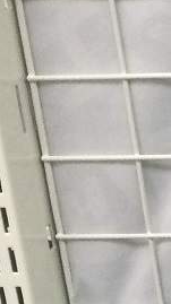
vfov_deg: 10.2
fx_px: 1655
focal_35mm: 205
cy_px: 454
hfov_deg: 5.2
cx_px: 706
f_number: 2.4
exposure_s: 1/30
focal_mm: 3.3
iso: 64
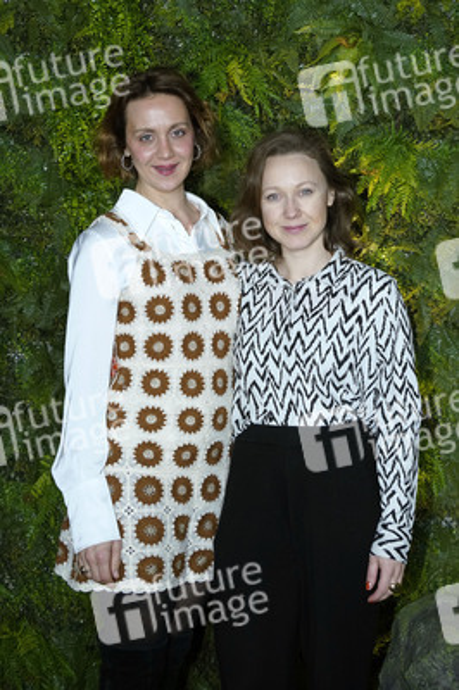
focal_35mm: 47
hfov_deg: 28.6
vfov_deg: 41.9
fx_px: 900
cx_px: 230
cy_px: 345
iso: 2000
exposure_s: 1/160
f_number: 5.6
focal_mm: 47
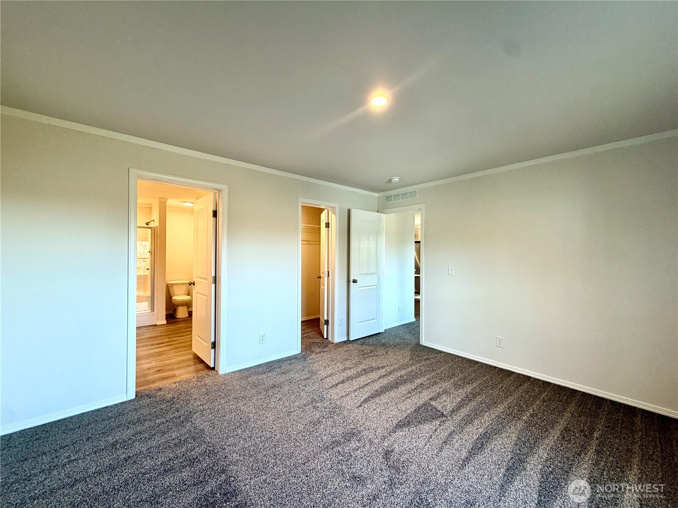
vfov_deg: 85.7
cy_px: 254
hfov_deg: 102.1
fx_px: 274
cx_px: 339
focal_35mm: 14
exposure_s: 1/60
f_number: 2.2
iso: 160
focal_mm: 2.22
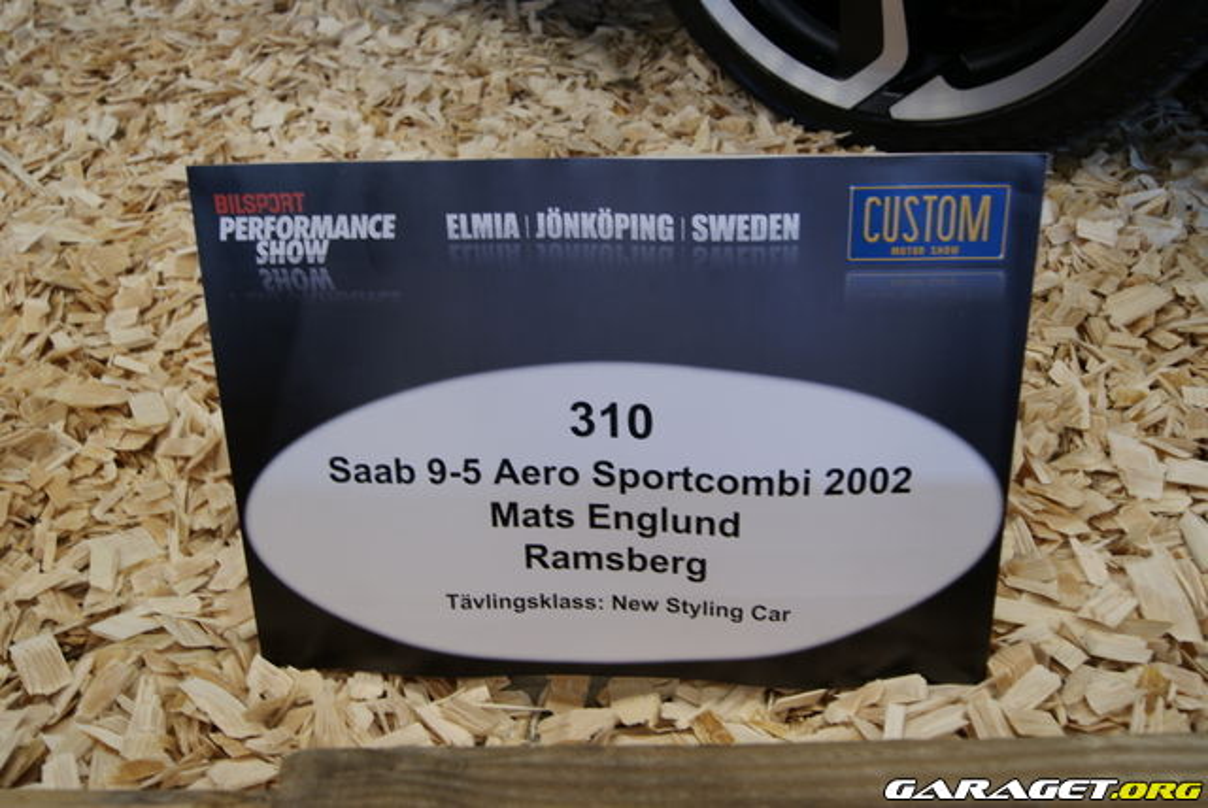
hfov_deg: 57.2
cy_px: 404
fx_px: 1108
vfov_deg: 40.0
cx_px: 604
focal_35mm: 33
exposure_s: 1/6
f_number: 5.6
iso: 100
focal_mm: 22
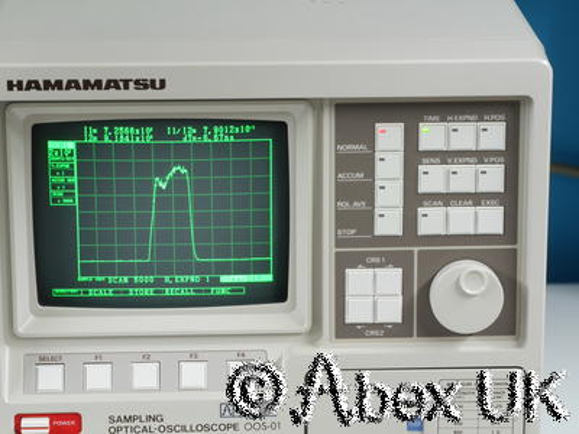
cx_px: 290
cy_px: 217
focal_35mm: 138
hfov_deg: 14.3
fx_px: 2308
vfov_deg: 10.7
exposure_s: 1/2
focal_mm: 69
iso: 200
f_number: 8
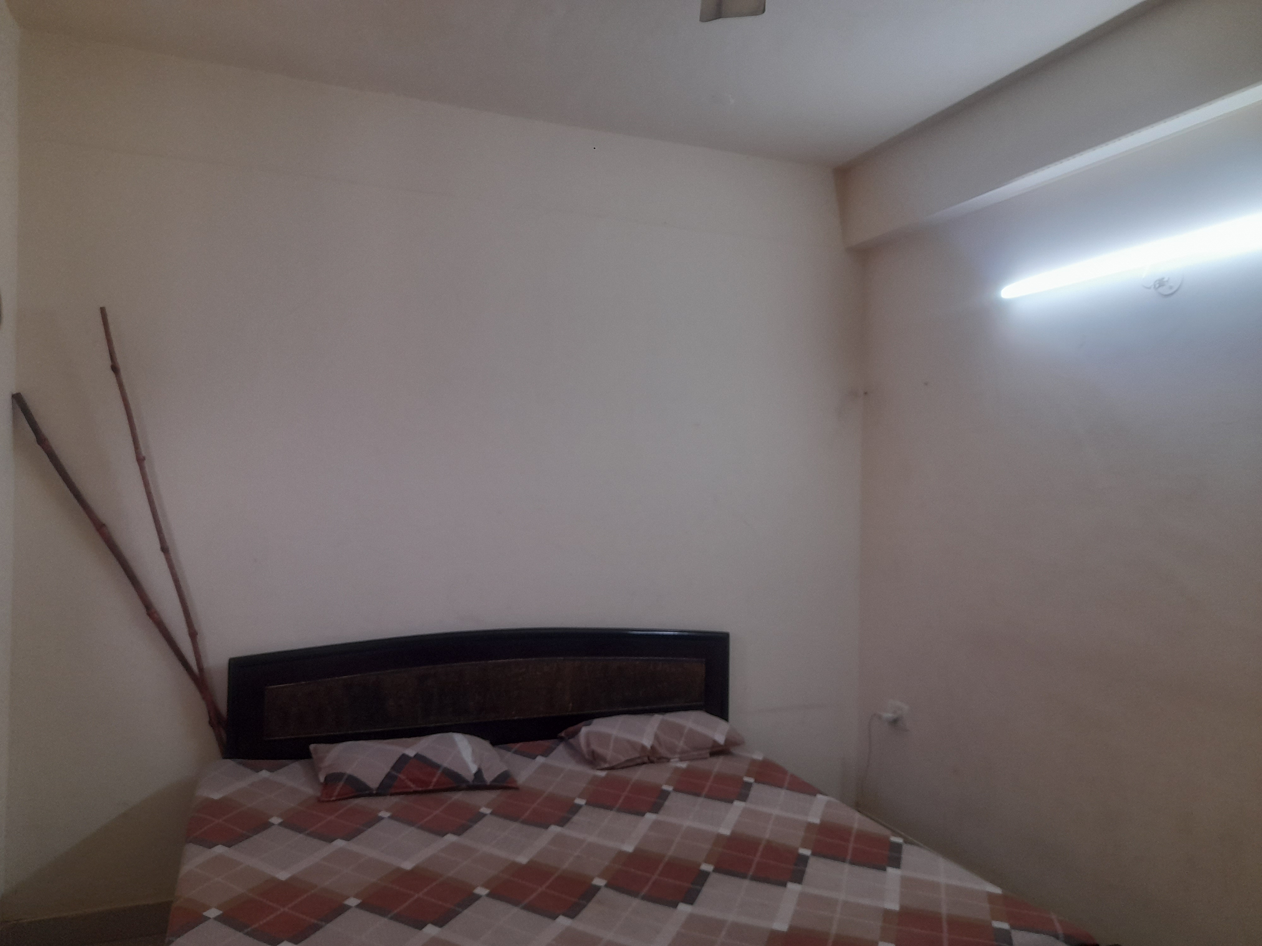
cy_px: 473
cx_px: 631
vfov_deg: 54.9
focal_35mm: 25
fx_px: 911
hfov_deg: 69.4
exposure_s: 1/60
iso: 200
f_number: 2
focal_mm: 4.6
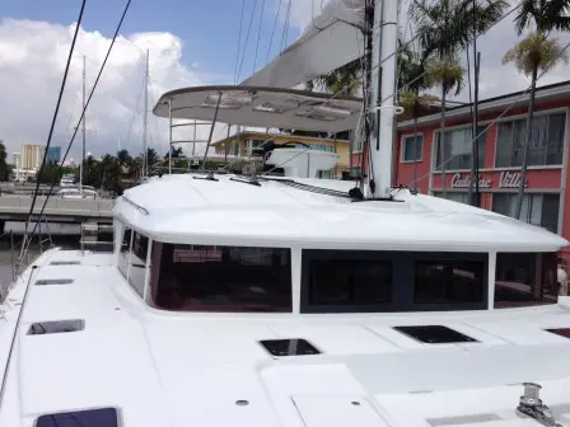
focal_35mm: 33
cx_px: 285
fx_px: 543
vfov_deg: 42.9
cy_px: 214
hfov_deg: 55.4
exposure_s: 1/2710
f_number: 2.4
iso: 50
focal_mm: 4.12
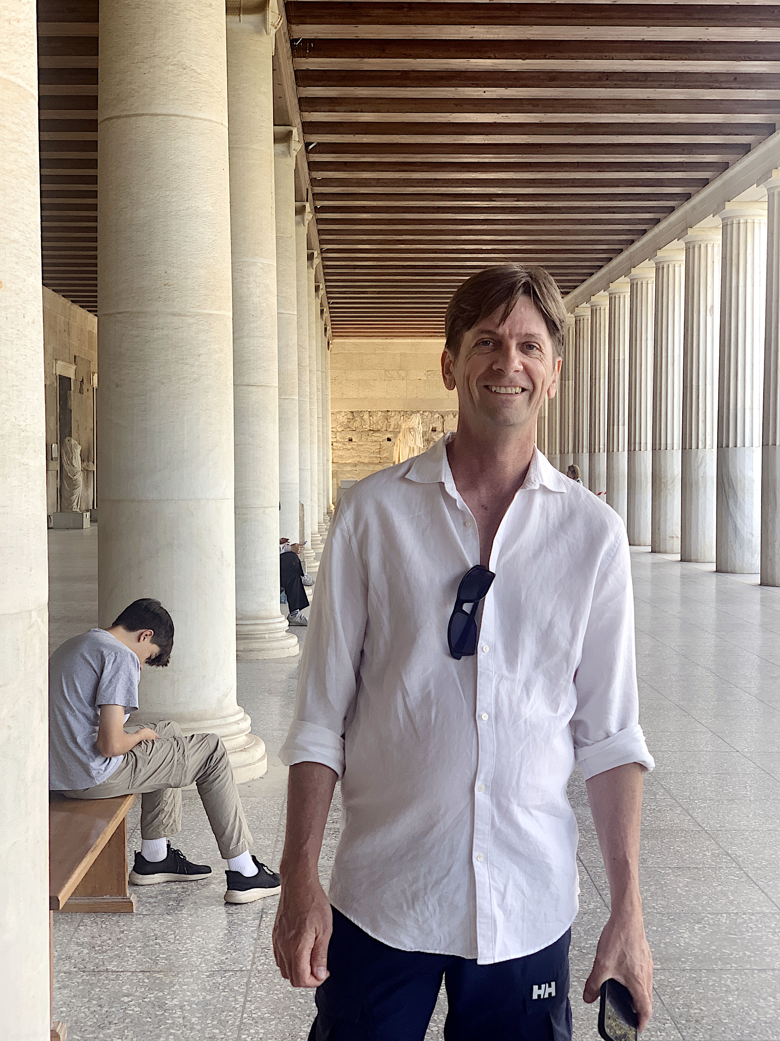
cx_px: 390
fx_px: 1562
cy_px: 520
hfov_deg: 28.0
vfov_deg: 36.8
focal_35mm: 52
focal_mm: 6
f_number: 2.4
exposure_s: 1/122
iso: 40
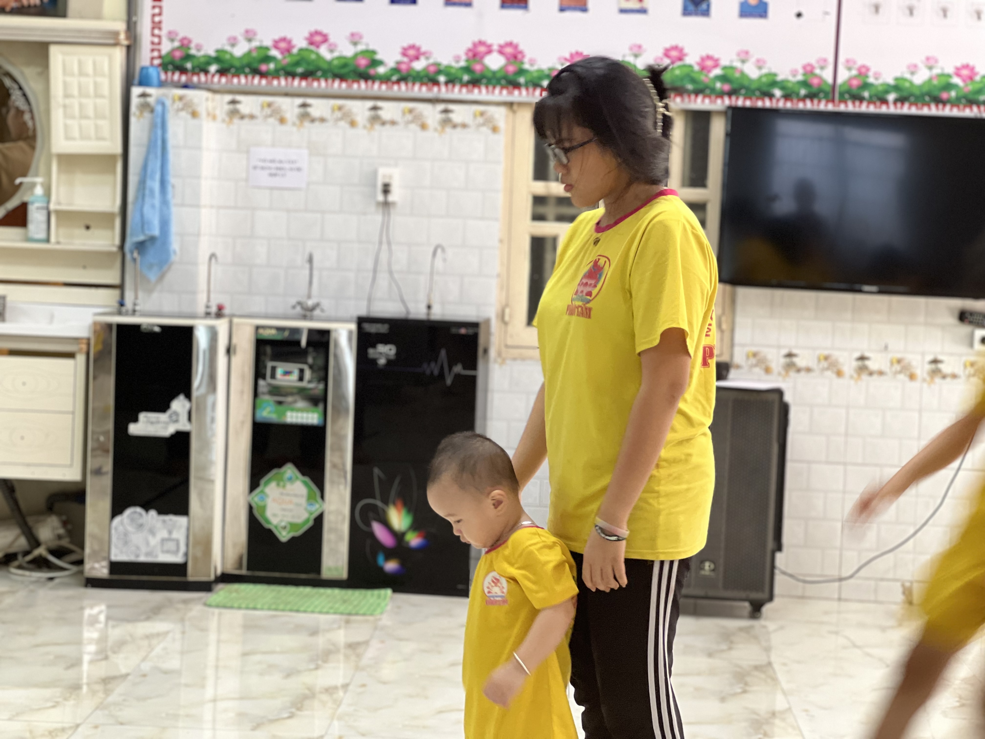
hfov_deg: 25.3
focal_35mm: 77
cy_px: 370
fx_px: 2191
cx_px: 492
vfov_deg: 19.1
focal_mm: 9
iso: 160
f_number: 2.8
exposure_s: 1/33
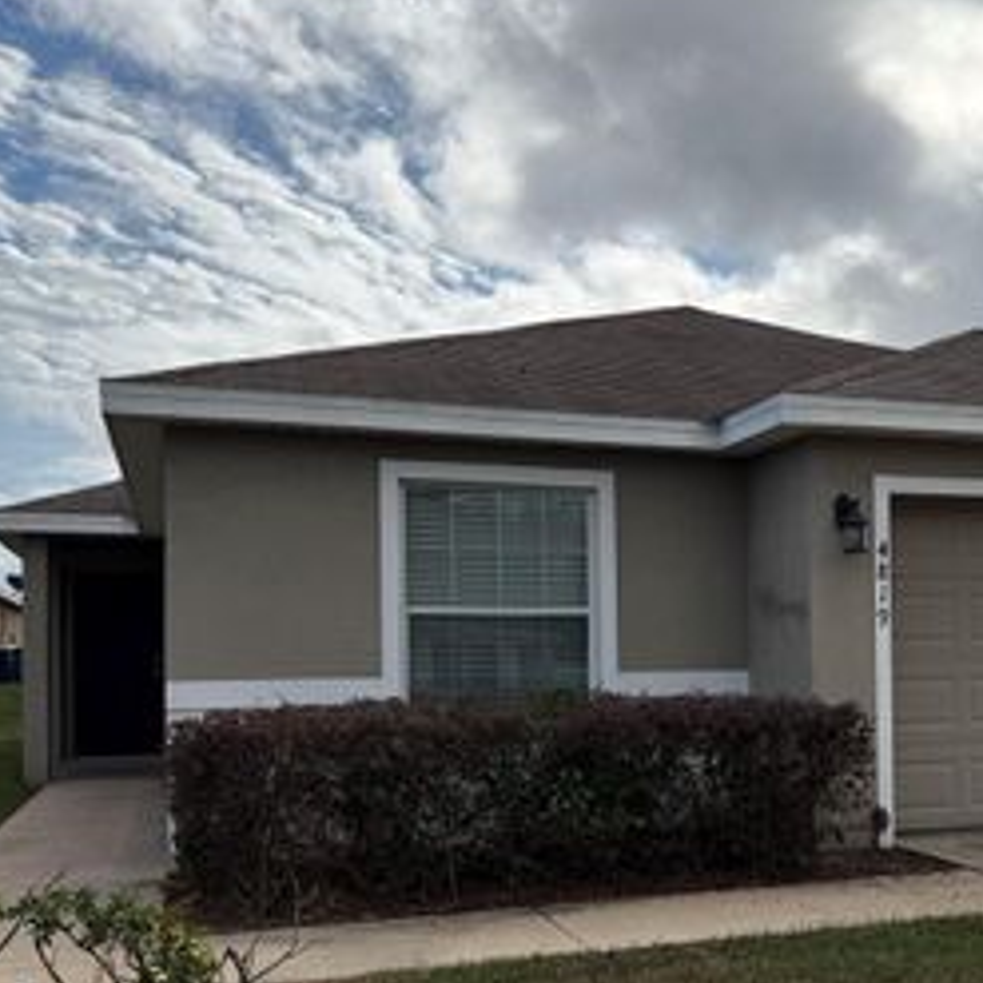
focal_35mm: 43
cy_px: 631
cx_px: 788
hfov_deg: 37.7
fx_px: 1381
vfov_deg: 38.8
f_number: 1.78
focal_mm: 6.76
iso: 80
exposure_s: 1/11905
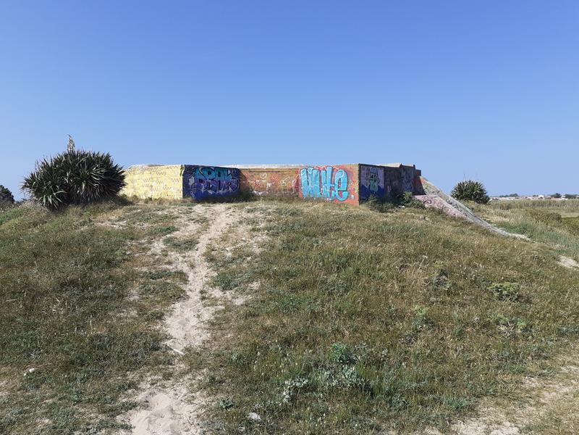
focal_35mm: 27
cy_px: 218
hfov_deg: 65.3
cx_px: 290
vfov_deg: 51.4
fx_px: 452
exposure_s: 1/1898
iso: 40
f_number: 1.9
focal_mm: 3.6
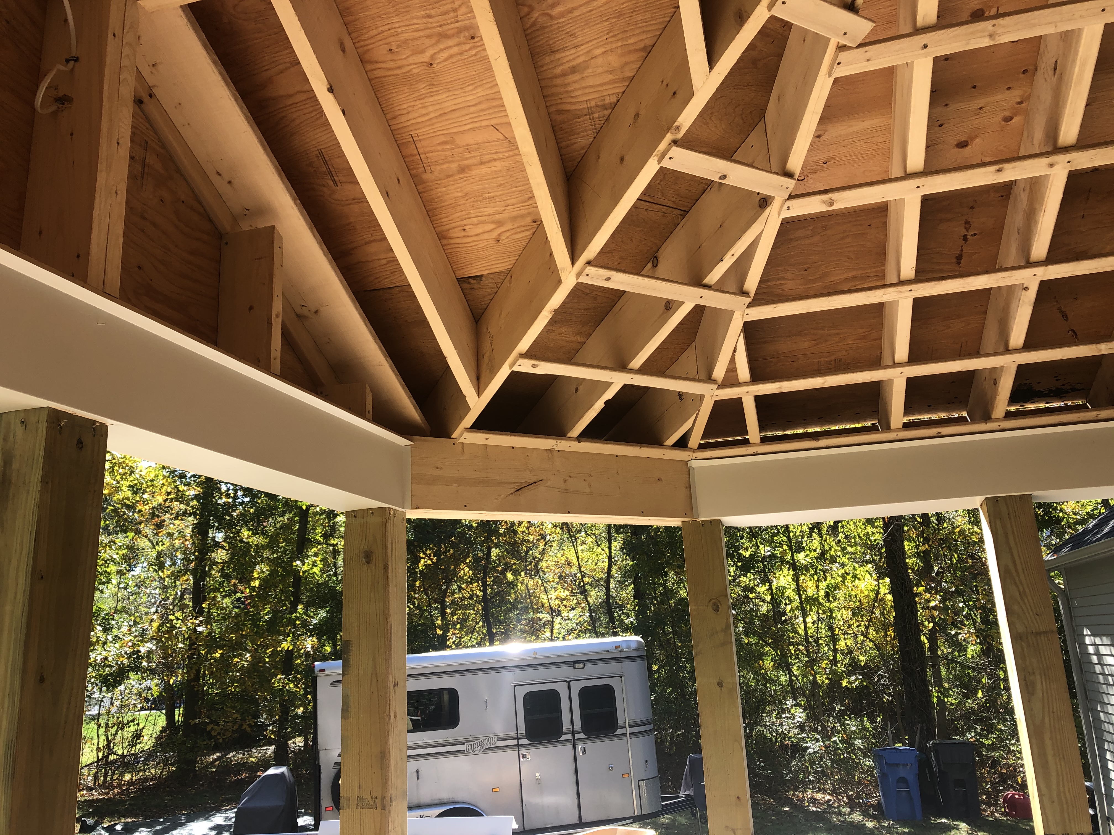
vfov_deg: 49.7
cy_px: 418
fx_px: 901
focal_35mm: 28
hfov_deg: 63.4
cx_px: 557
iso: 20
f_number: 1.8
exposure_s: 1/220
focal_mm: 3.99
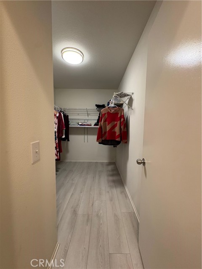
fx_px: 109
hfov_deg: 85.7
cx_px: 101
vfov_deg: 102.1
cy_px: 134
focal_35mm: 14
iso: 320
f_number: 2.2
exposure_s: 1/60
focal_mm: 2.22
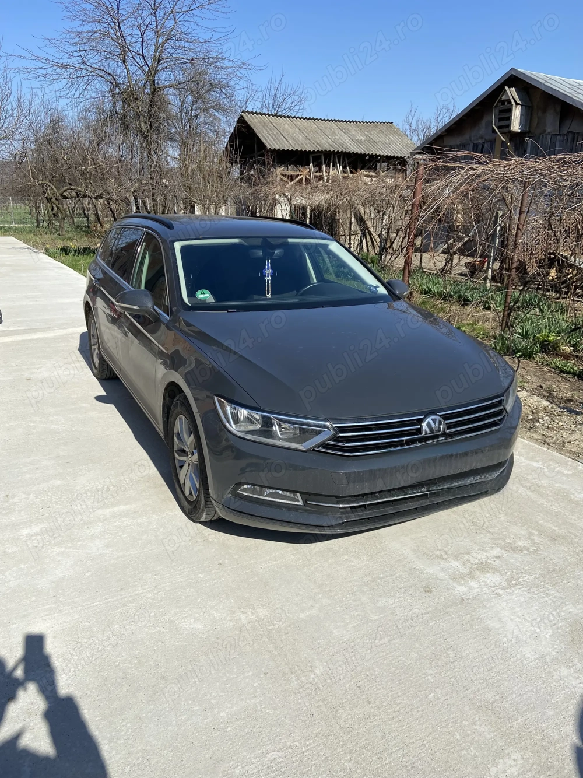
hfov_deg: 53.0
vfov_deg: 67.3
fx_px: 584
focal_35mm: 26
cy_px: 389
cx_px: 292
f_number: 1.8
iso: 32
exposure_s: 1/3040
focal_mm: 4.25
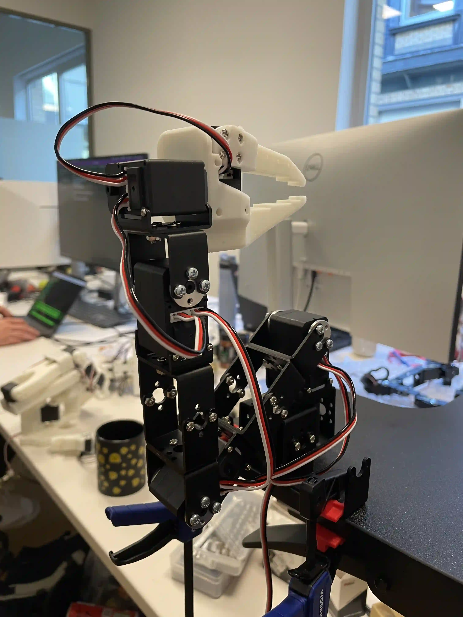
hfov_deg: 53.1
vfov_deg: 67.3
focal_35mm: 26
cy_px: 308
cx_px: 232
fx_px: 464
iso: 100
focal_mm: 4.2
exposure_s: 1/50
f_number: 1.6
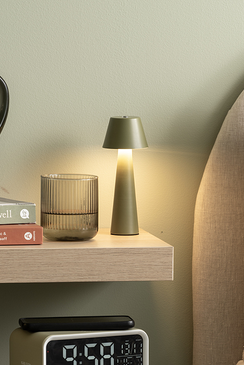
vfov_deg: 9.1
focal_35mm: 225
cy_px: 260
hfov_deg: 6.1
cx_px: 128
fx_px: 2285
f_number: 13
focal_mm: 150
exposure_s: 1
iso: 125
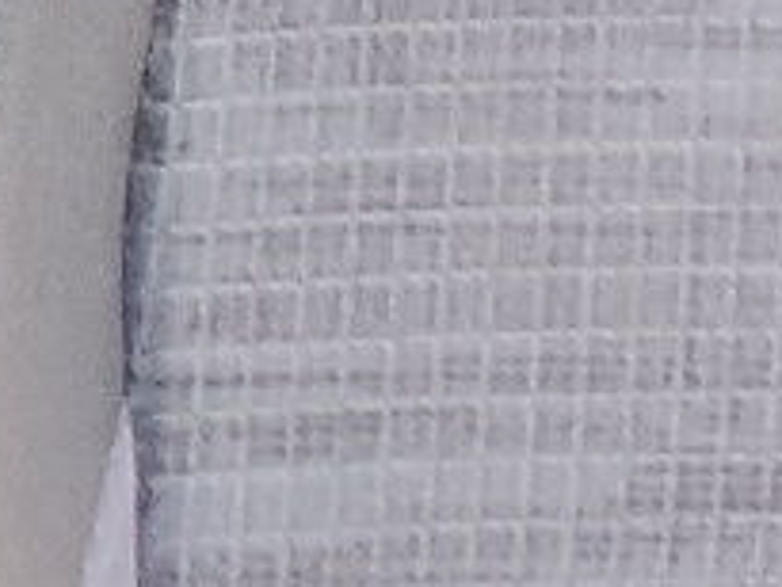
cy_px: -1658
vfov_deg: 6.2
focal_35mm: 203
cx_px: -1762
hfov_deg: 8.0
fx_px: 4589
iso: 87
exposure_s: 1/120
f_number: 1.5
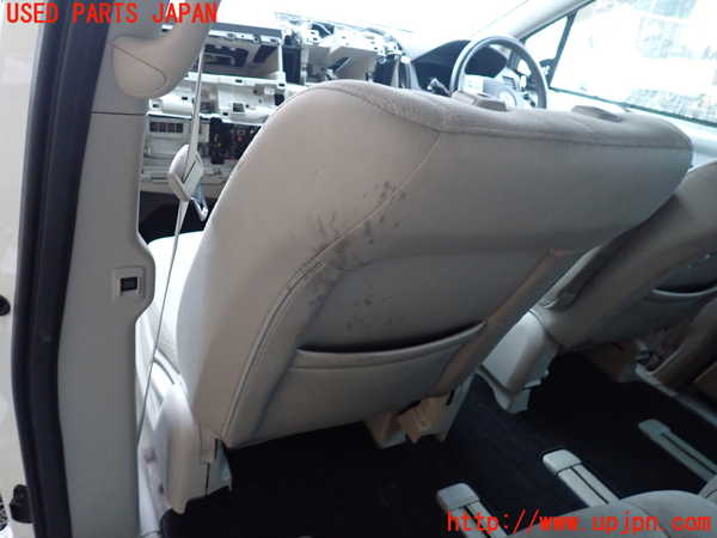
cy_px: 269
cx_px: 358
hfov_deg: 69.4
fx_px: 518
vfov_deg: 54.9
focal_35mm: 25
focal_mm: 4.5
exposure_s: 1/30
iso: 800
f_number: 2
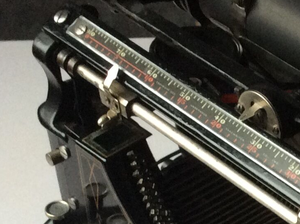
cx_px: 306
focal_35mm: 114
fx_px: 986
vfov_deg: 12.6
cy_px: 278
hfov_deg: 16.9
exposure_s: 1/25
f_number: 2.4
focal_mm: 3.3
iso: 80
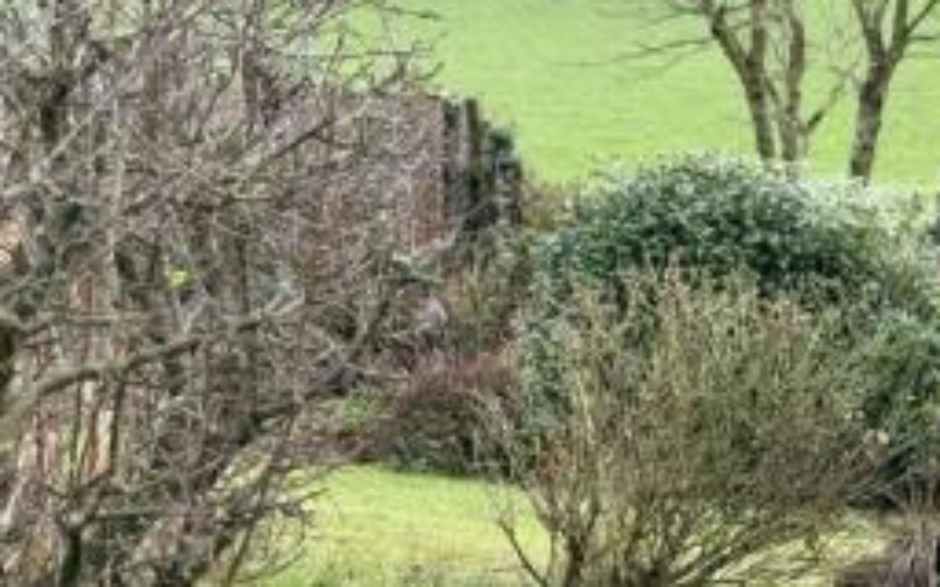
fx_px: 2972
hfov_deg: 17.9
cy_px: 336
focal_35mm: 116
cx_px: 593
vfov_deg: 11.3
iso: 80
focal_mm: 6.76
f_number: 1.78
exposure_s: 1/370
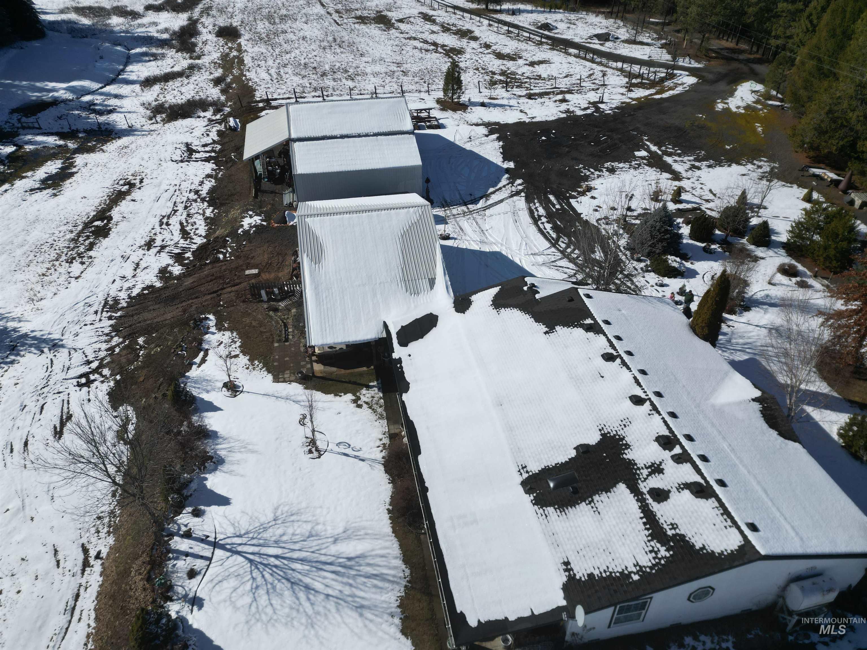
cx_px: 434
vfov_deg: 56.8
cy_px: 325
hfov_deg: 71.6
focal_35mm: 24
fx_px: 601
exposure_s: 1/6400
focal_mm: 6.72
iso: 120
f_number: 1.7
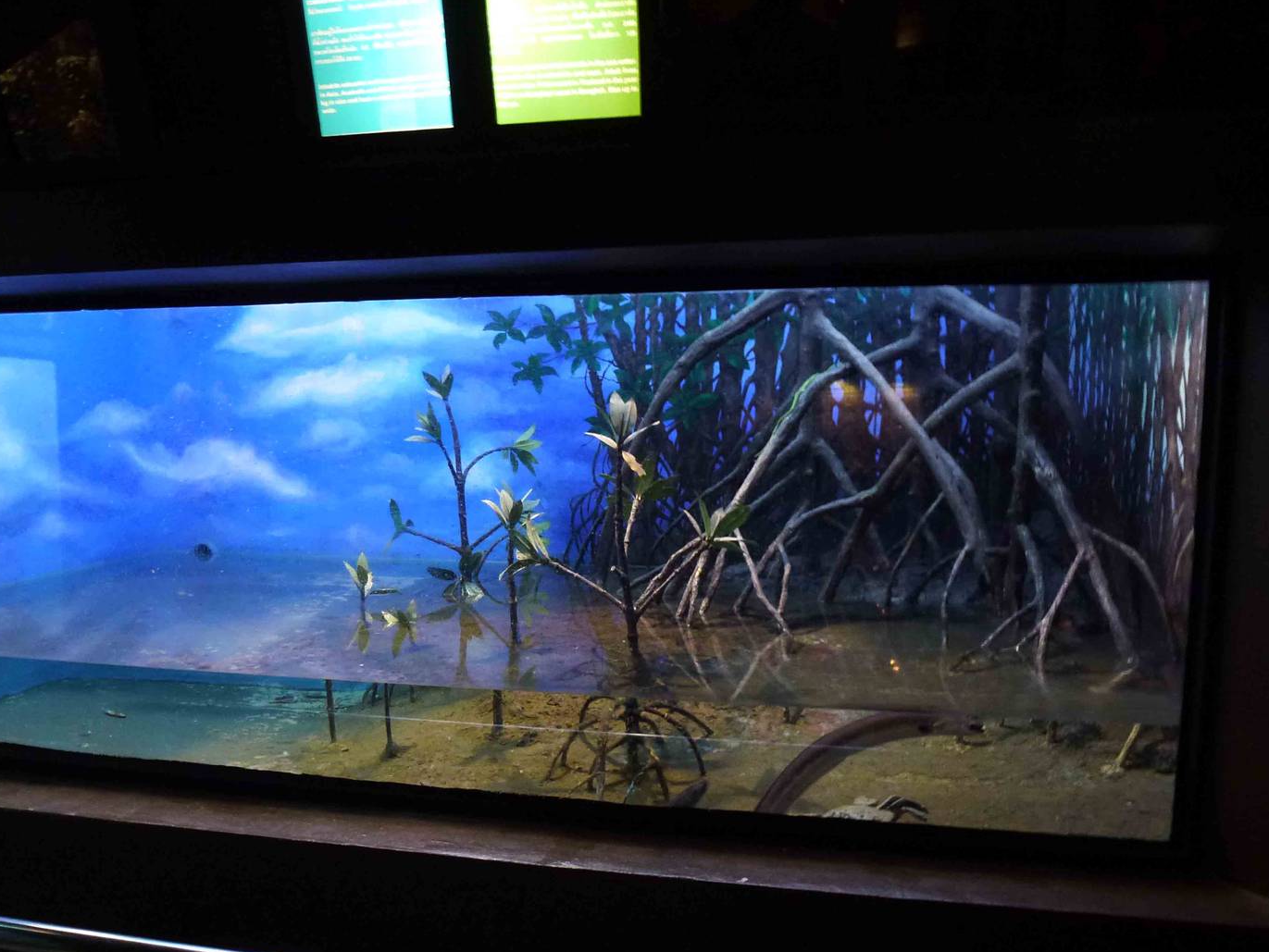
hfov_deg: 63.1
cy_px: 536
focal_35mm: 28
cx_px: 535
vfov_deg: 49.6
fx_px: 1027
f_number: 3.3
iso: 320
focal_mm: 4.3
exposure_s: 1/4
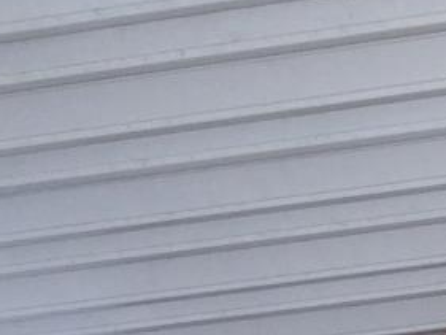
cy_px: 722
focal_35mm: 128
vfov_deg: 10.4
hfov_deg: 11.8
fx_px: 1650
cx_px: 1140
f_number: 3.5
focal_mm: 4.1
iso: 320
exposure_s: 1/30
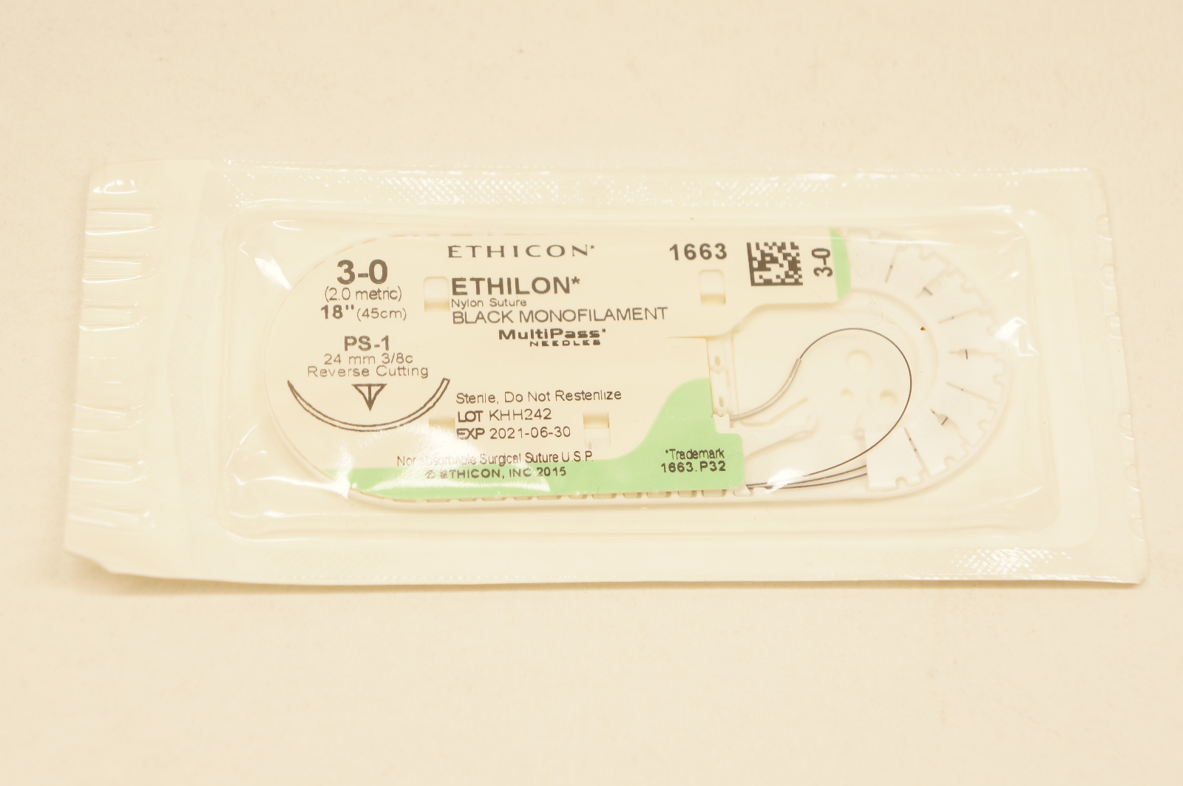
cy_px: 393
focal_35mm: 82
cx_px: 592
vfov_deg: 16.5
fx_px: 2708
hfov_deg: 24.6
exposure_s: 1/80
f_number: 6.3
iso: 400
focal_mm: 55
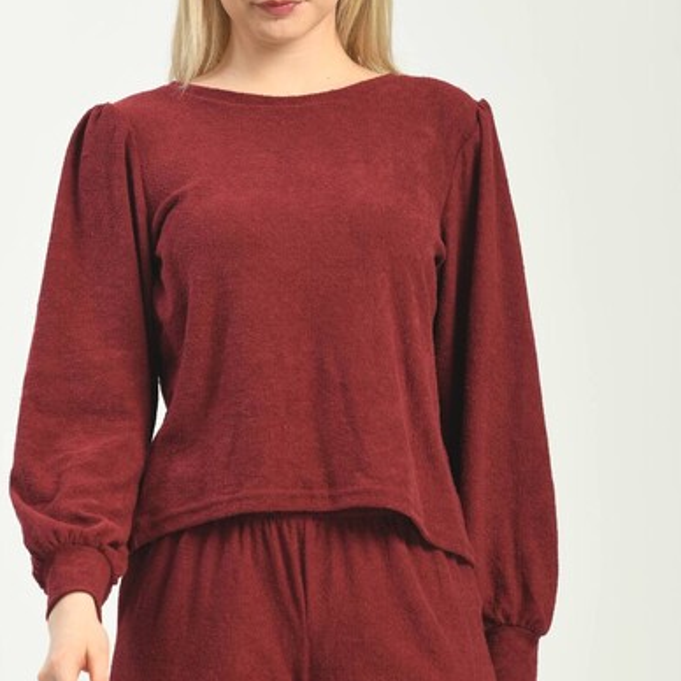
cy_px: 356
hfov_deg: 5.8
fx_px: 6766
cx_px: 281
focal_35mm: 304
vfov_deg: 5.8
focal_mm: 185
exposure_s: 1/160
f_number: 6.3
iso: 100
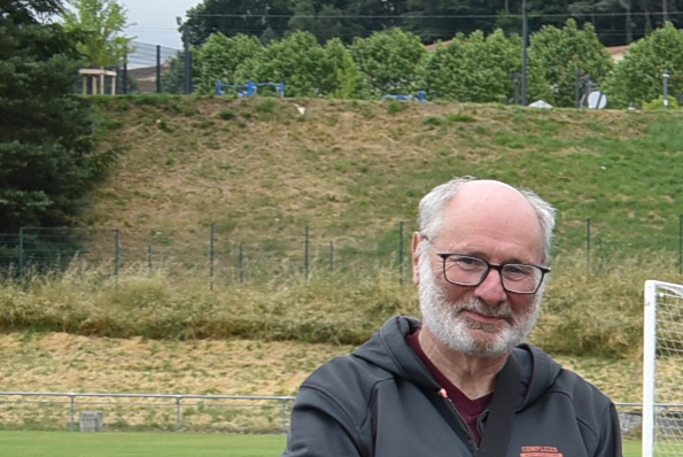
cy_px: 573
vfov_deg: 7.8
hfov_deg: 10.2
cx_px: 1689
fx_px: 3295
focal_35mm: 174
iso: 160
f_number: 8
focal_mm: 23
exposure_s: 1/250
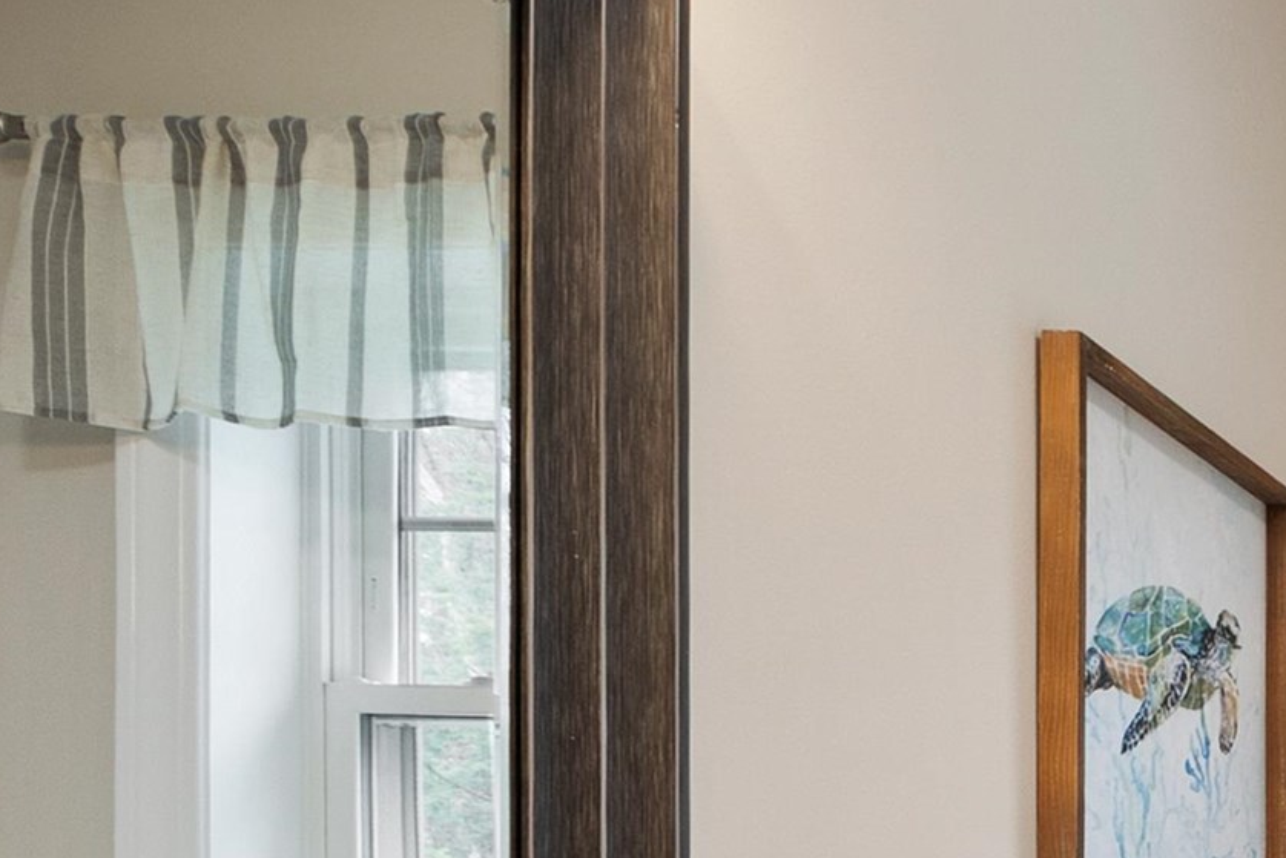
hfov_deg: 23.2
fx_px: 1965
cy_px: 1006
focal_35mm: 55
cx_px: 2210
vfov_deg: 22.8
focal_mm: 10
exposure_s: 1/5
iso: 320
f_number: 8
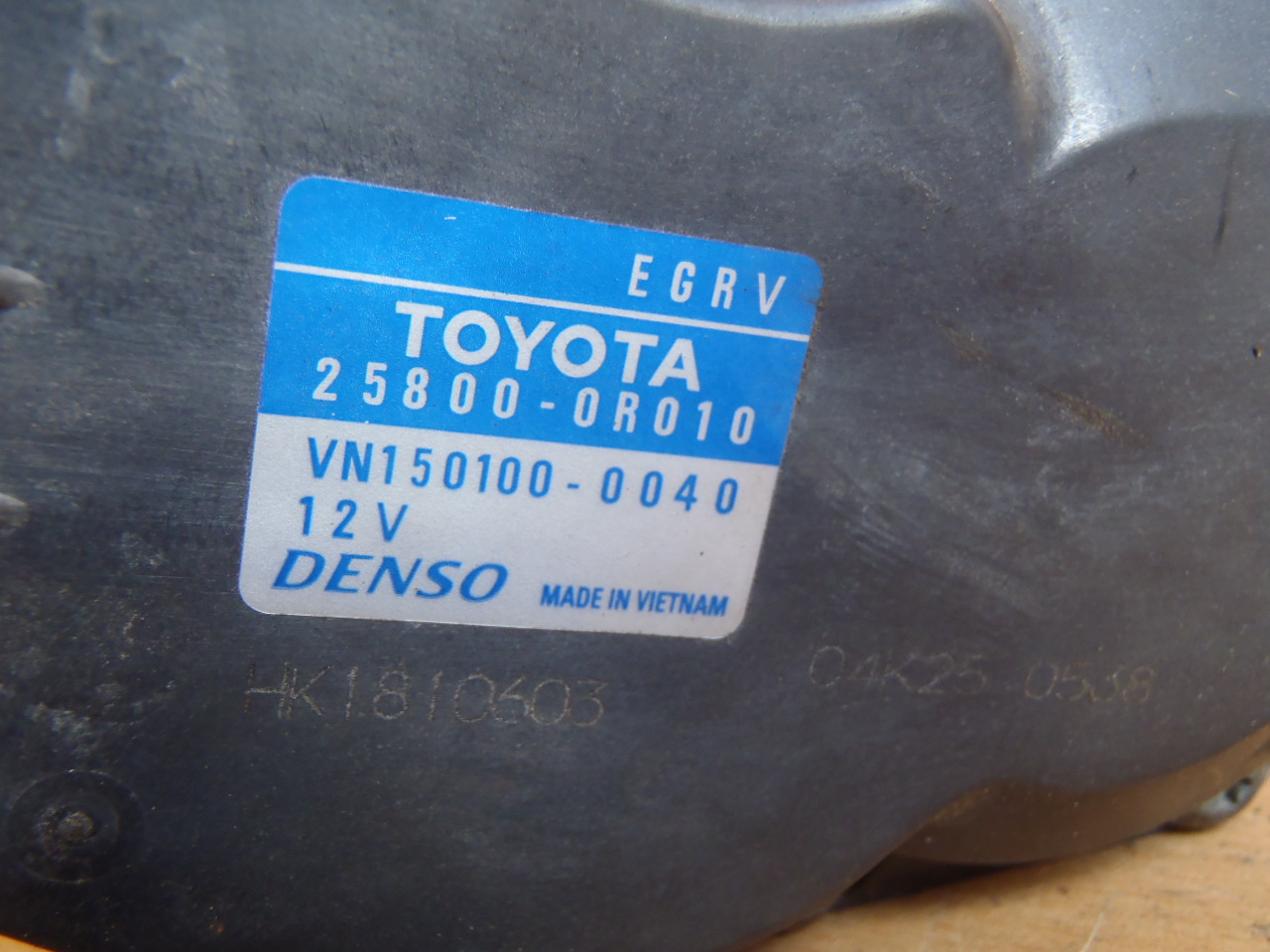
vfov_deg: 38.7
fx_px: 1357
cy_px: 476
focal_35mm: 37
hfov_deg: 50.1
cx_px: 635
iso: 200
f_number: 4.7
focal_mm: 6.64
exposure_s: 1/10
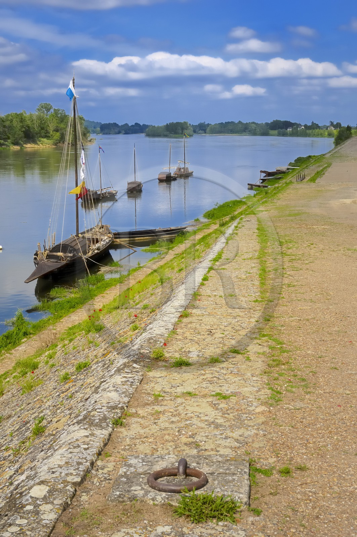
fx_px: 850
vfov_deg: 35.1
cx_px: 178
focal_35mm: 57
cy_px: 268
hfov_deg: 23.7
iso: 100
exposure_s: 1/160
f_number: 10
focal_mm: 38
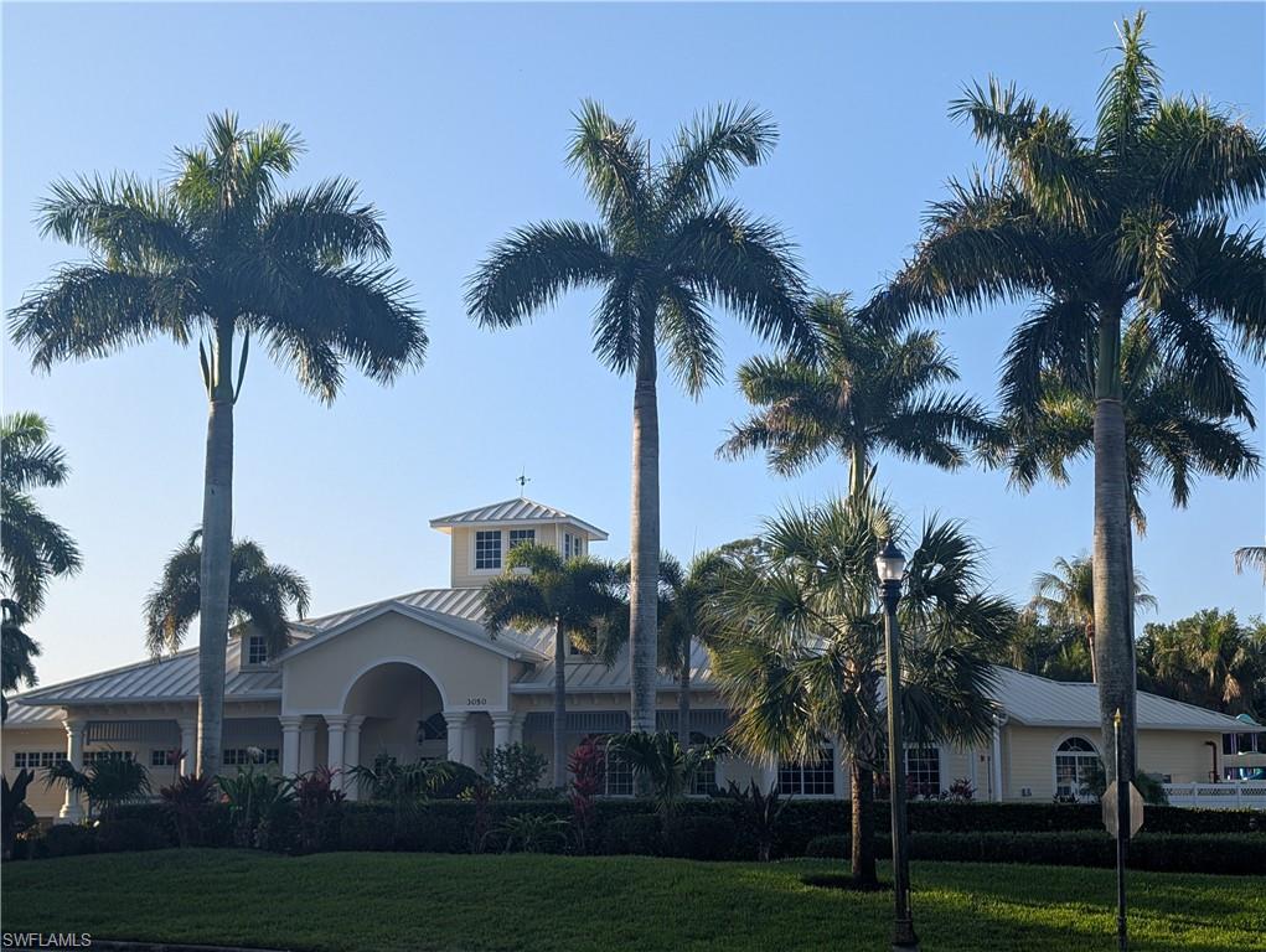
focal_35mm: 49
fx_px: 1794
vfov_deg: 29.7
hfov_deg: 38.9
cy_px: 476
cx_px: 633
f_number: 1.68
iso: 22
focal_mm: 6.9
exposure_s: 1/649
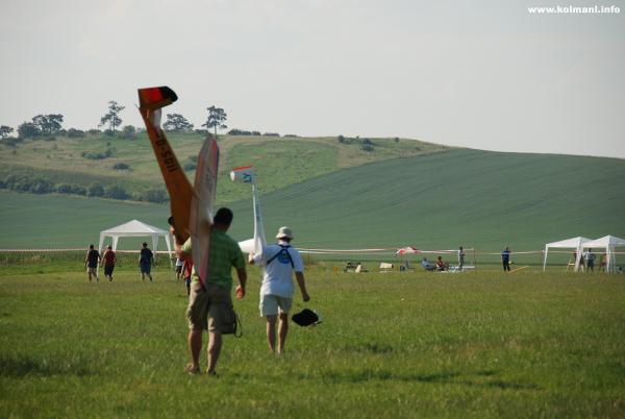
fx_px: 3390
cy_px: 210
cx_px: 312
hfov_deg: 10.5
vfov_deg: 7.1
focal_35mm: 195
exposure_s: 1/500
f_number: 5.6
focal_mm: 130
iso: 100
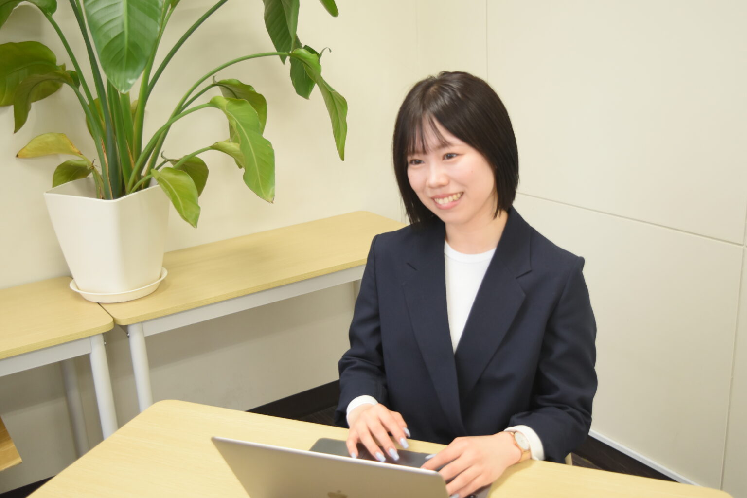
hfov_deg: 49.6
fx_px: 809
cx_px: 374
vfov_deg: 34.2
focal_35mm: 39
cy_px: 249
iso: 800
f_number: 4
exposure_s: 1/60
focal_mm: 26
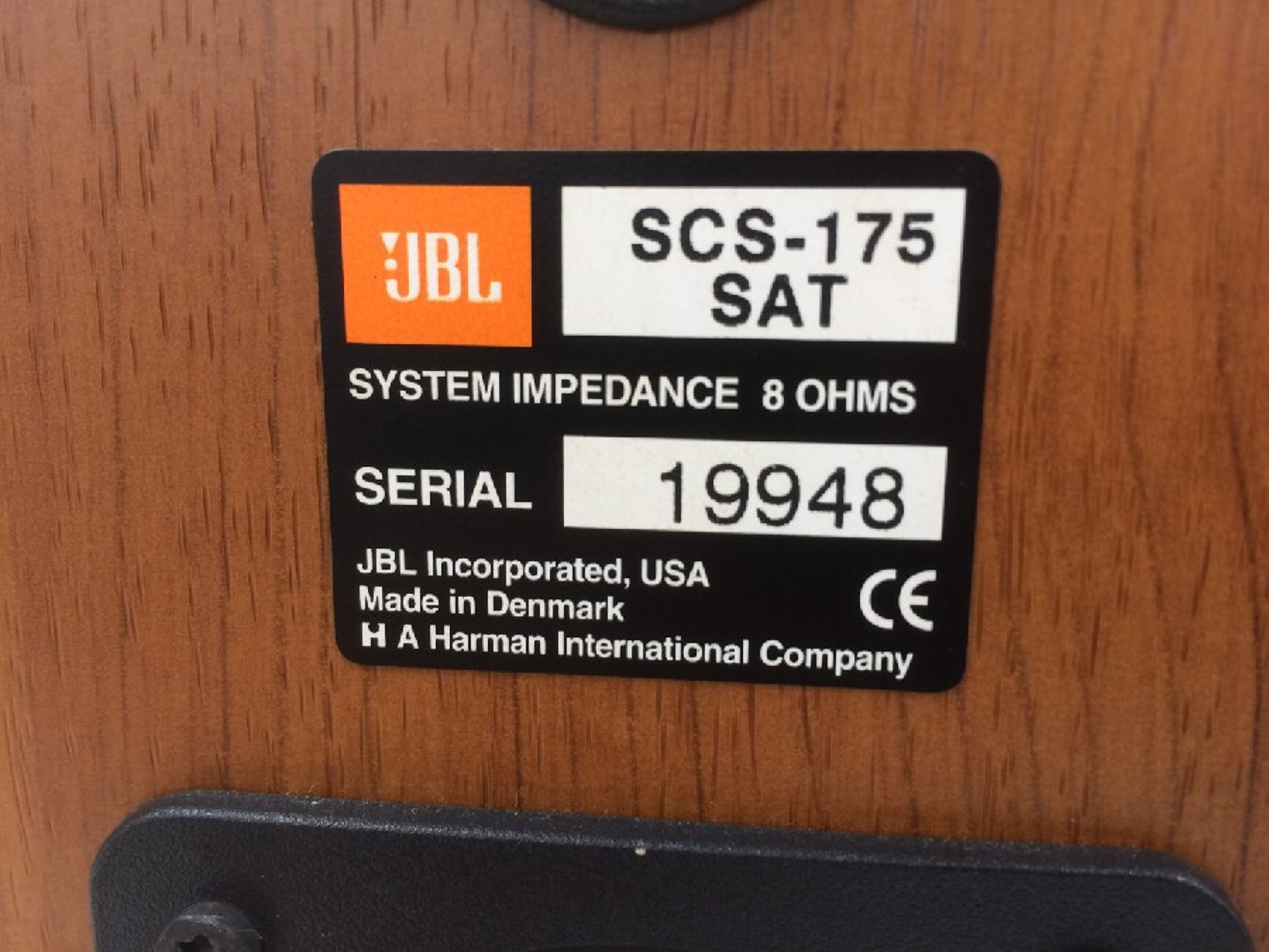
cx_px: 634
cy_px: 476
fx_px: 1063
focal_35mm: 29
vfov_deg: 48.2
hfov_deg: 61.7
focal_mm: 4.15
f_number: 2.2
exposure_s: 1/30
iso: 64
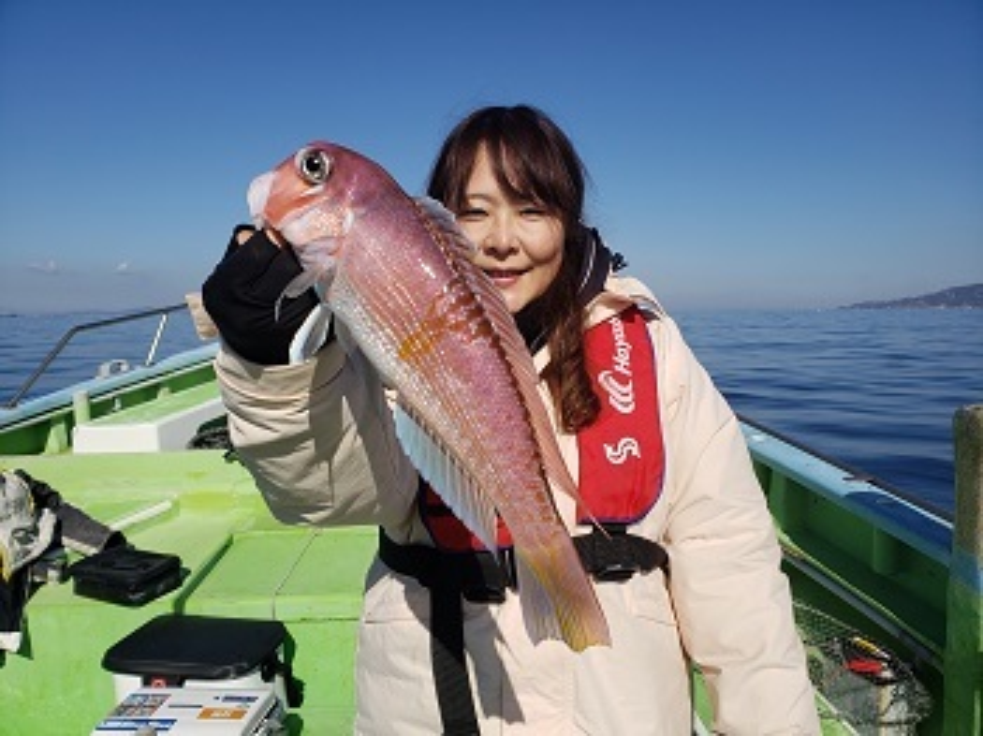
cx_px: 492
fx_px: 738
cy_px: 368
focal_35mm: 26
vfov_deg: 53.0
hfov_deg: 67.3
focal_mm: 4.3
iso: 50
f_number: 2.4
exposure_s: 1/2811
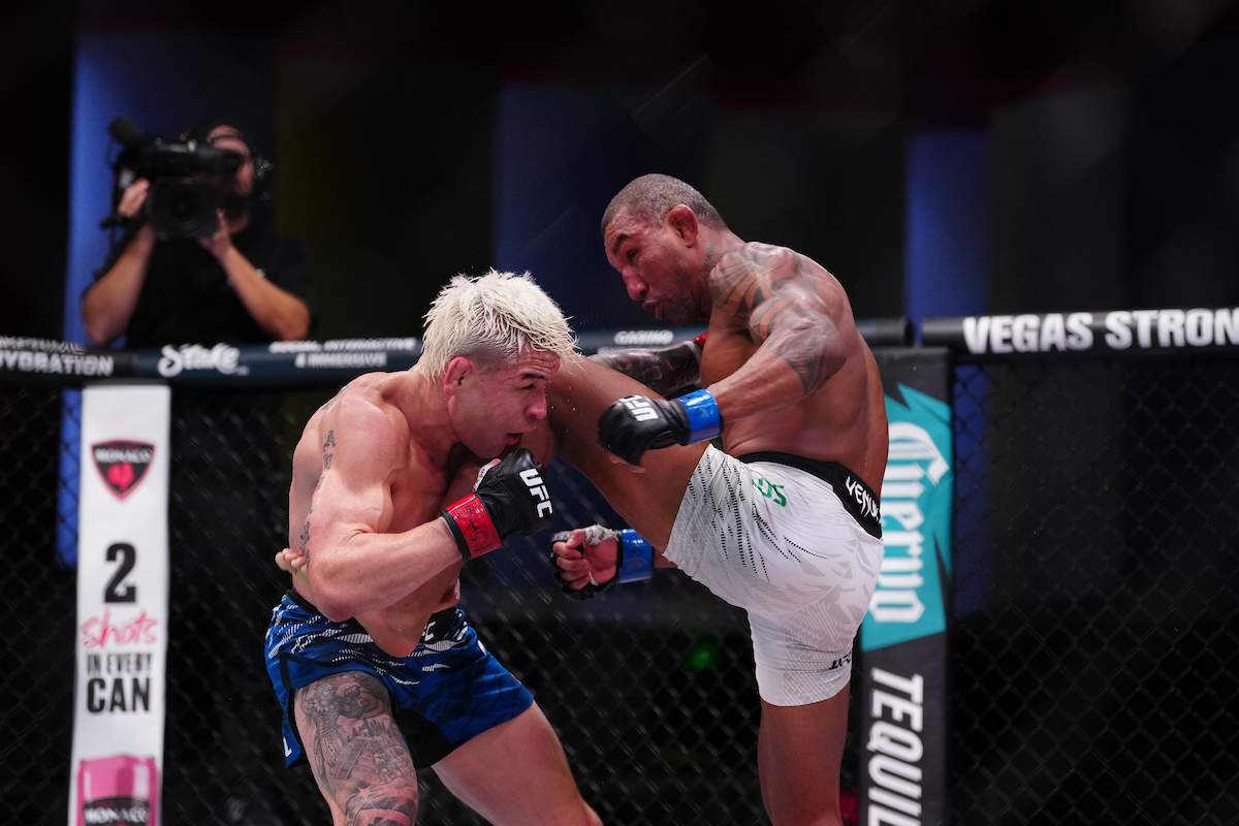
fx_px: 3510
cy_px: 413
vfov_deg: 13.4
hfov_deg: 20.0
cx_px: 620
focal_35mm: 102
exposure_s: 1/800
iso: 2500
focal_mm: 102
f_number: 2.8
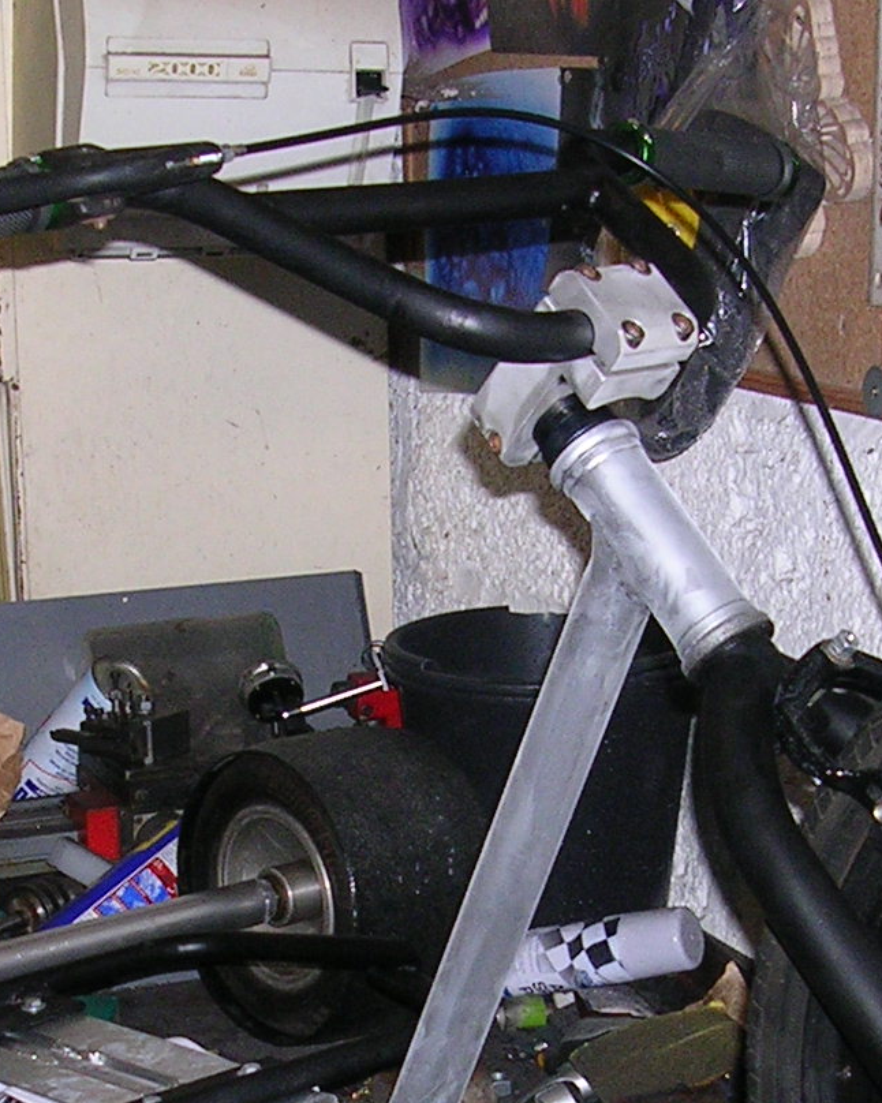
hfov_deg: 16.4
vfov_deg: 20.1
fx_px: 3068
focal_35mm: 94
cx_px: 386
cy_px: 906
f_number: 2.8
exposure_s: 1/60.1
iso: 91
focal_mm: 5.8
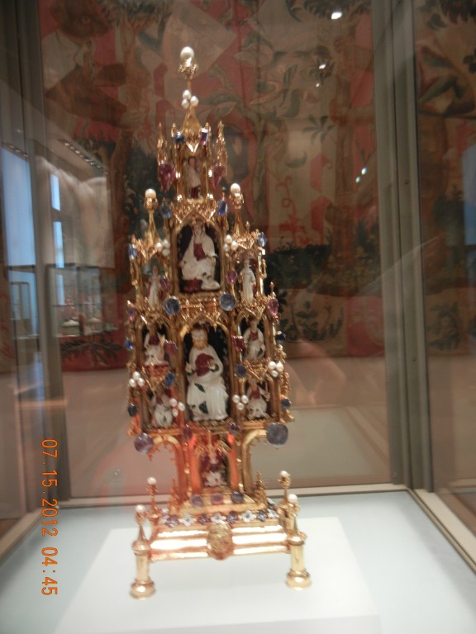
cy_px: 317
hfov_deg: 46.8
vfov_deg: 60.0
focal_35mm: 30
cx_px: 238
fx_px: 550
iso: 200
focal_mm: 5.4
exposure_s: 1/2.3
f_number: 3.5
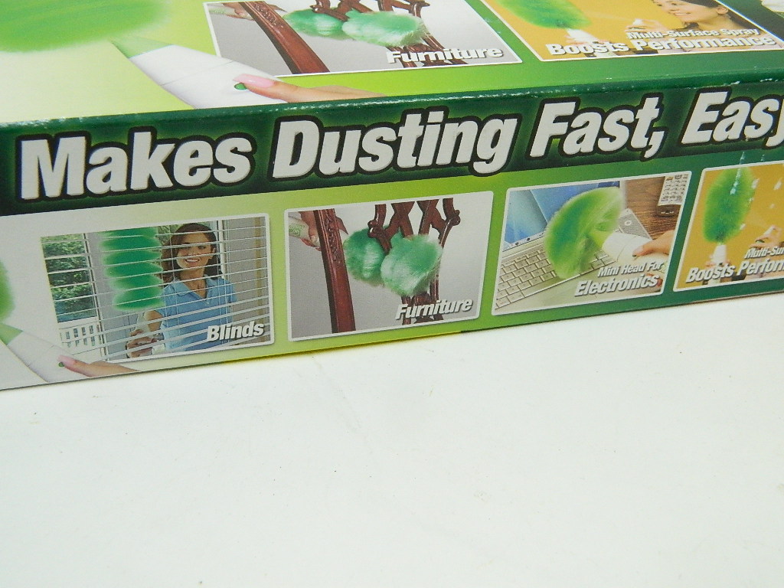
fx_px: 929
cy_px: 294
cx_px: 392
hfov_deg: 45.8
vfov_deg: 35.1
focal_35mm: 41
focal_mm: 7.3
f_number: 3.5
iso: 400
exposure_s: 1/60
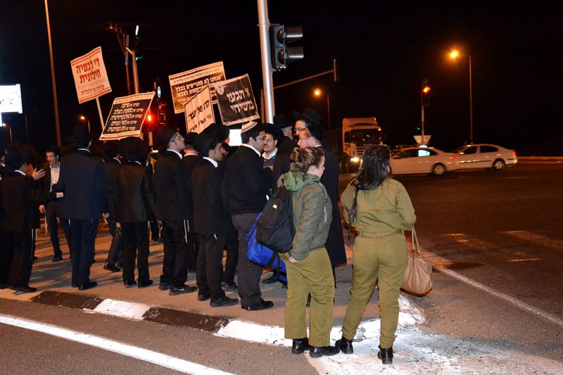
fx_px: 657
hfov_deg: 46.4
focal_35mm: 42
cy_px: 188
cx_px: 282
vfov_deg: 31.9
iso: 3200
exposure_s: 1/60
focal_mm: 28
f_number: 4
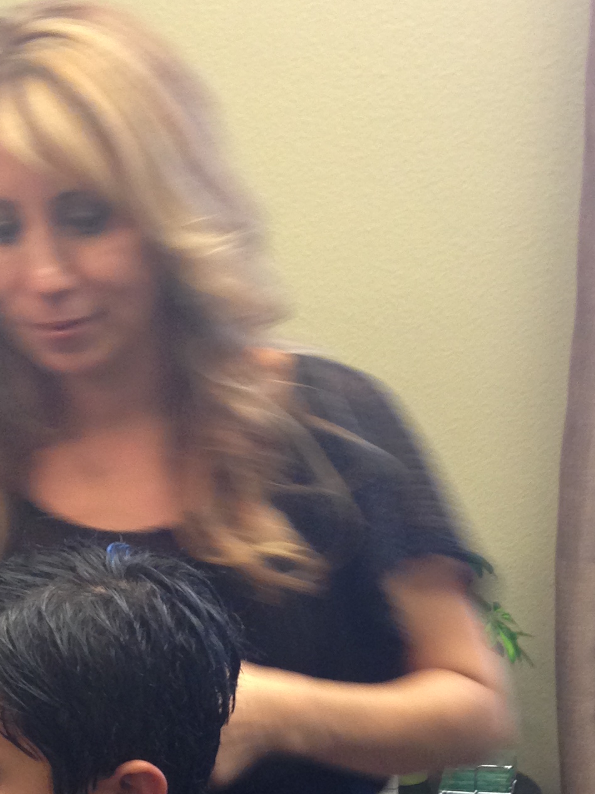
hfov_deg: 17.3
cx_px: 241
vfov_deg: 22.0
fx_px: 1948
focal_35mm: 85
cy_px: 840
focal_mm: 4.12
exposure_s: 1/20
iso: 125
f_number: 2.4
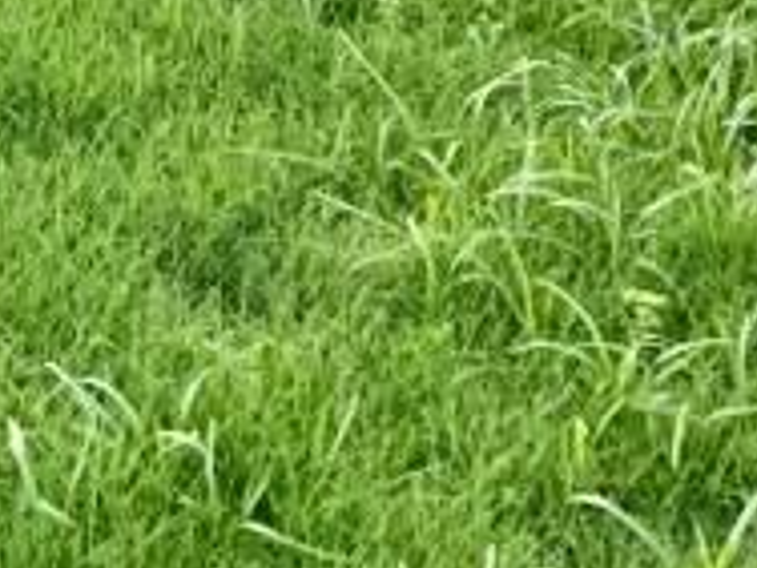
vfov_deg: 8.8
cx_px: -310
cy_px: -939
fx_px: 3215
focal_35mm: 147
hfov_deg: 12.9
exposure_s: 1/816
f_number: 1.8
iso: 32
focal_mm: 3
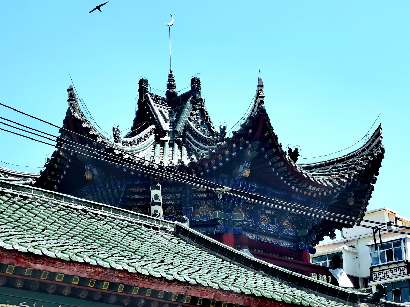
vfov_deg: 15.2
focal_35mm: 97
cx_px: 205
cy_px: 154
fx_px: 1149
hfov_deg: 20.2
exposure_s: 1/1259
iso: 50
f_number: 2.4
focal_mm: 7.48
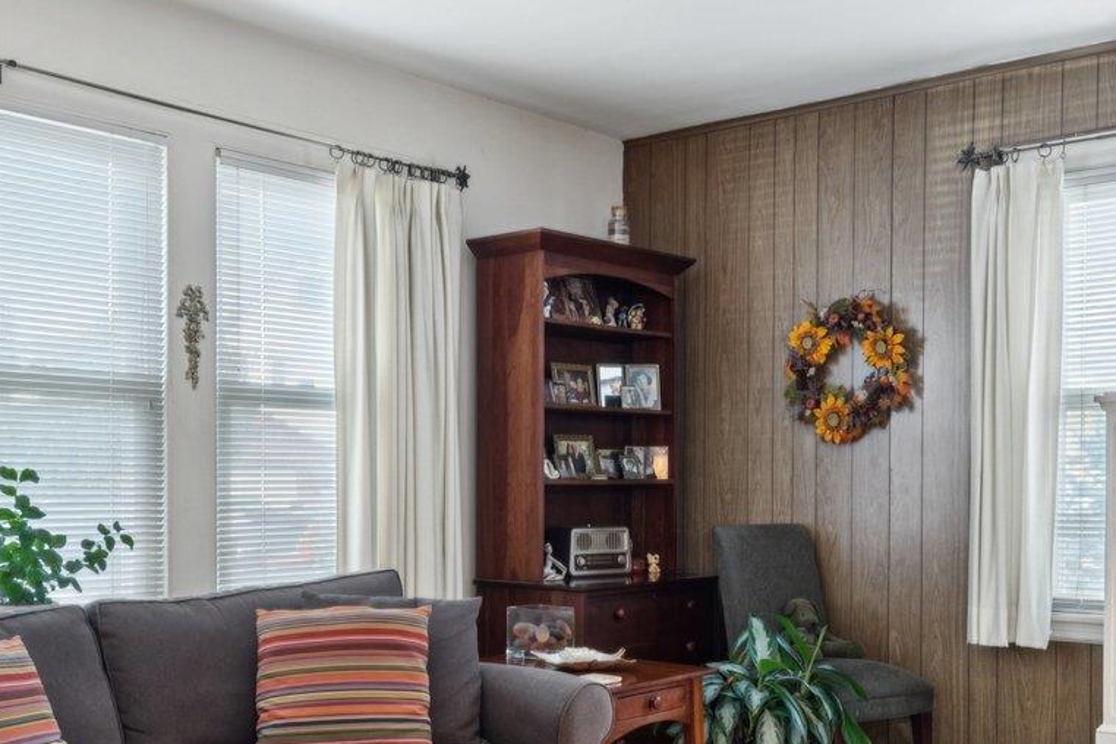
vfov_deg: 30.9
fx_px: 1333
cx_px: 599
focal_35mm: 43
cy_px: 519
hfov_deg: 45.4
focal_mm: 16
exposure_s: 1/3.33
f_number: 9
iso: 250
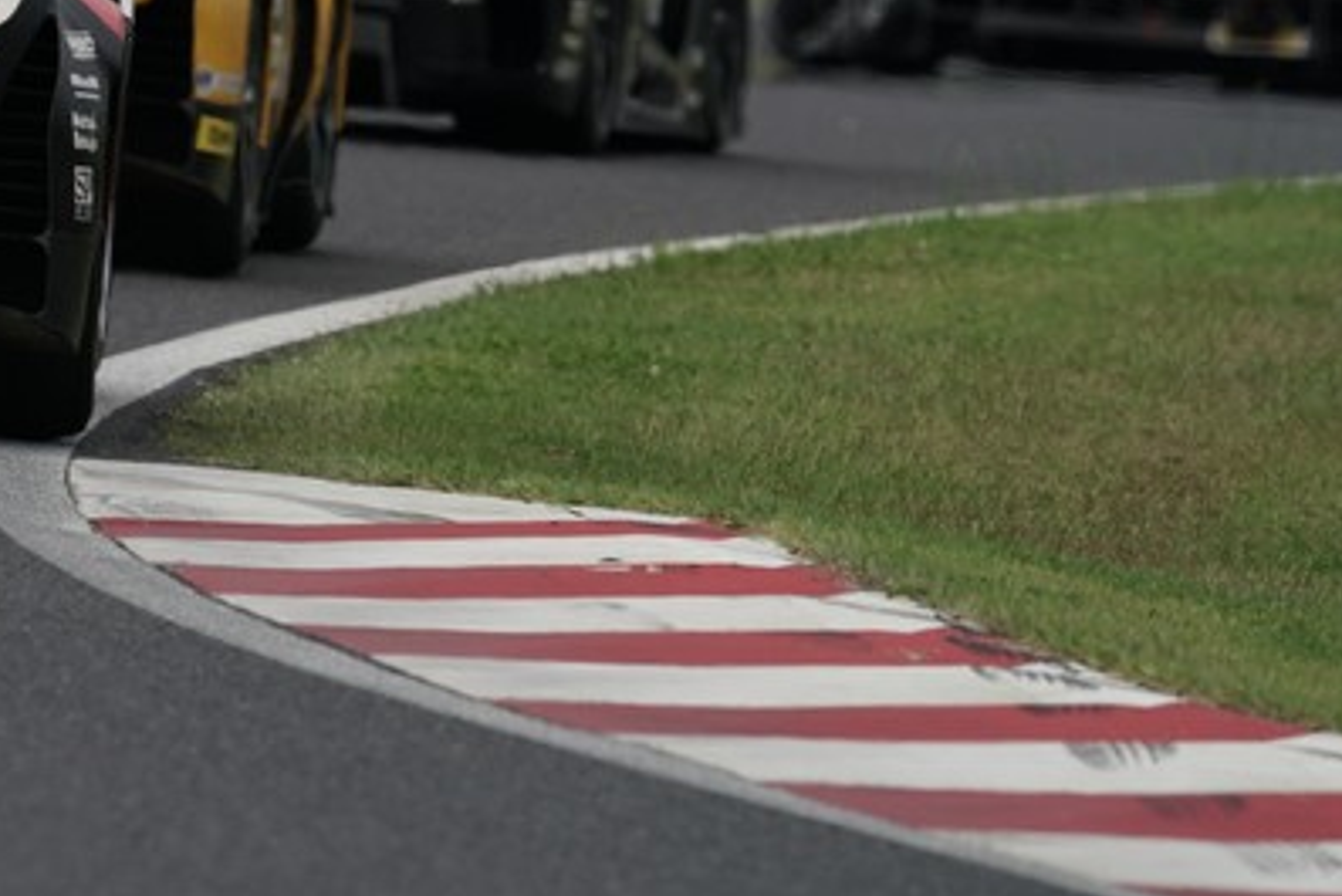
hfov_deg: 1.9
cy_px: 95
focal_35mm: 1088
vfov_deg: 1.3
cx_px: 196
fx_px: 40571
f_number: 9
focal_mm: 600
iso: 200
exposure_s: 1/400
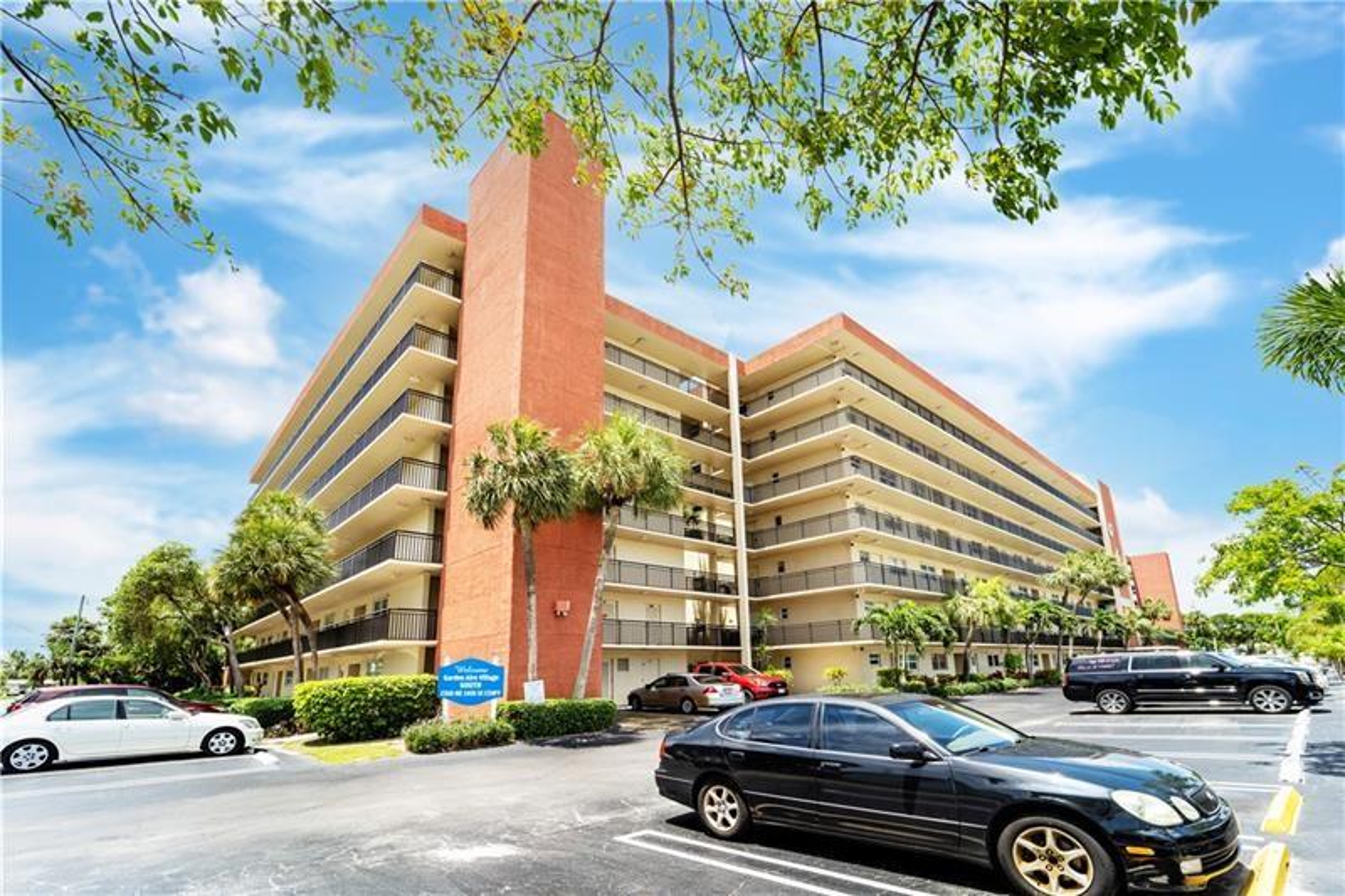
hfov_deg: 104.3
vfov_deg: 81.2
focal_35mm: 14
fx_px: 523
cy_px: 448
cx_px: 672
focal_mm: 14
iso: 500
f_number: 13
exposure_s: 1/200
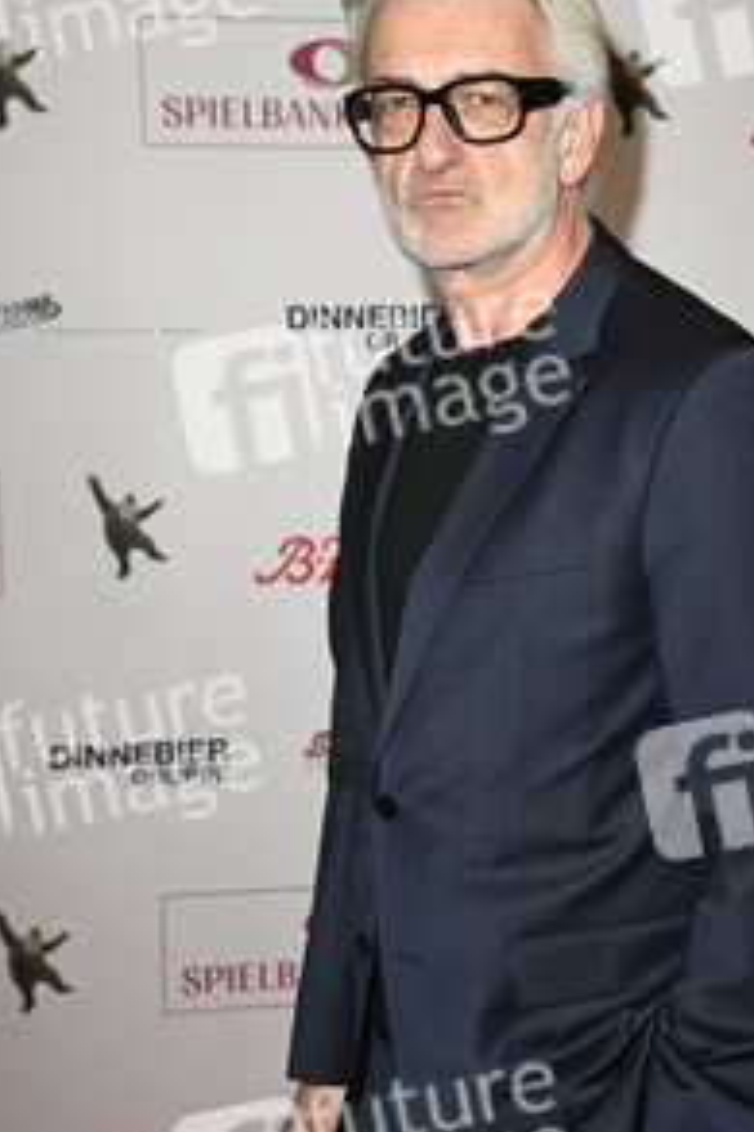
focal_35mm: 71
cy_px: 576
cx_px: 483
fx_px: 2233
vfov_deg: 28.5
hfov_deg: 19.1
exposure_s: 1/250
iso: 500
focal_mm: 52
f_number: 5.6
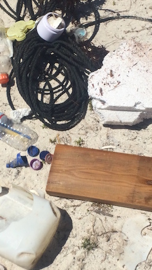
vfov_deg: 28.2
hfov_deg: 16.1
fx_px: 537
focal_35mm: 75
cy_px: 157
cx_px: 65
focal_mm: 4.15
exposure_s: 1/5882
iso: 32
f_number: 2.2
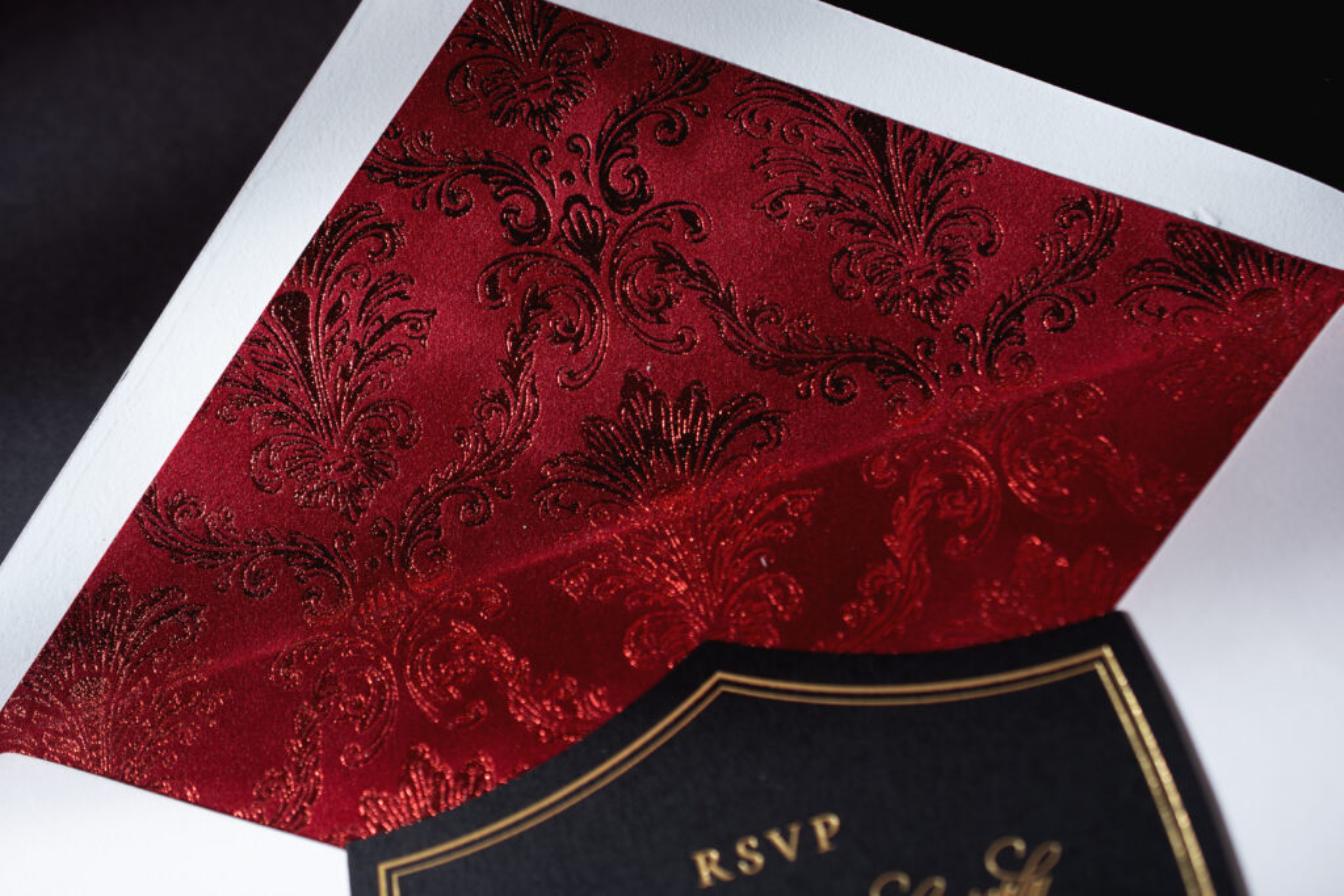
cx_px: 672
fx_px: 2240
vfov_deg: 22.6
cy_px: 448
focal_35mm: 60
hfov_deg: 33.4
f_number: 4
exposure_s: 1/125
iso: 100
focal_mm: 40
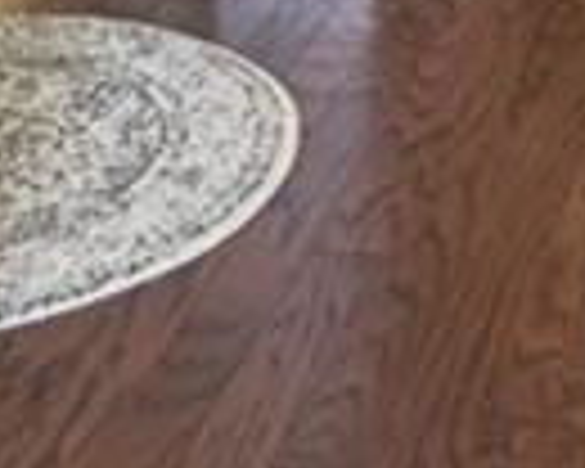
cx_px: 634
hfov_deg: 14.9
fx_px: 2182
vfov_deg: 10.0
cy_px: -803
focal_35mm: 126
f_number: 7.1
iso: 800
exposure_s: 1/25
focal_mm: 17
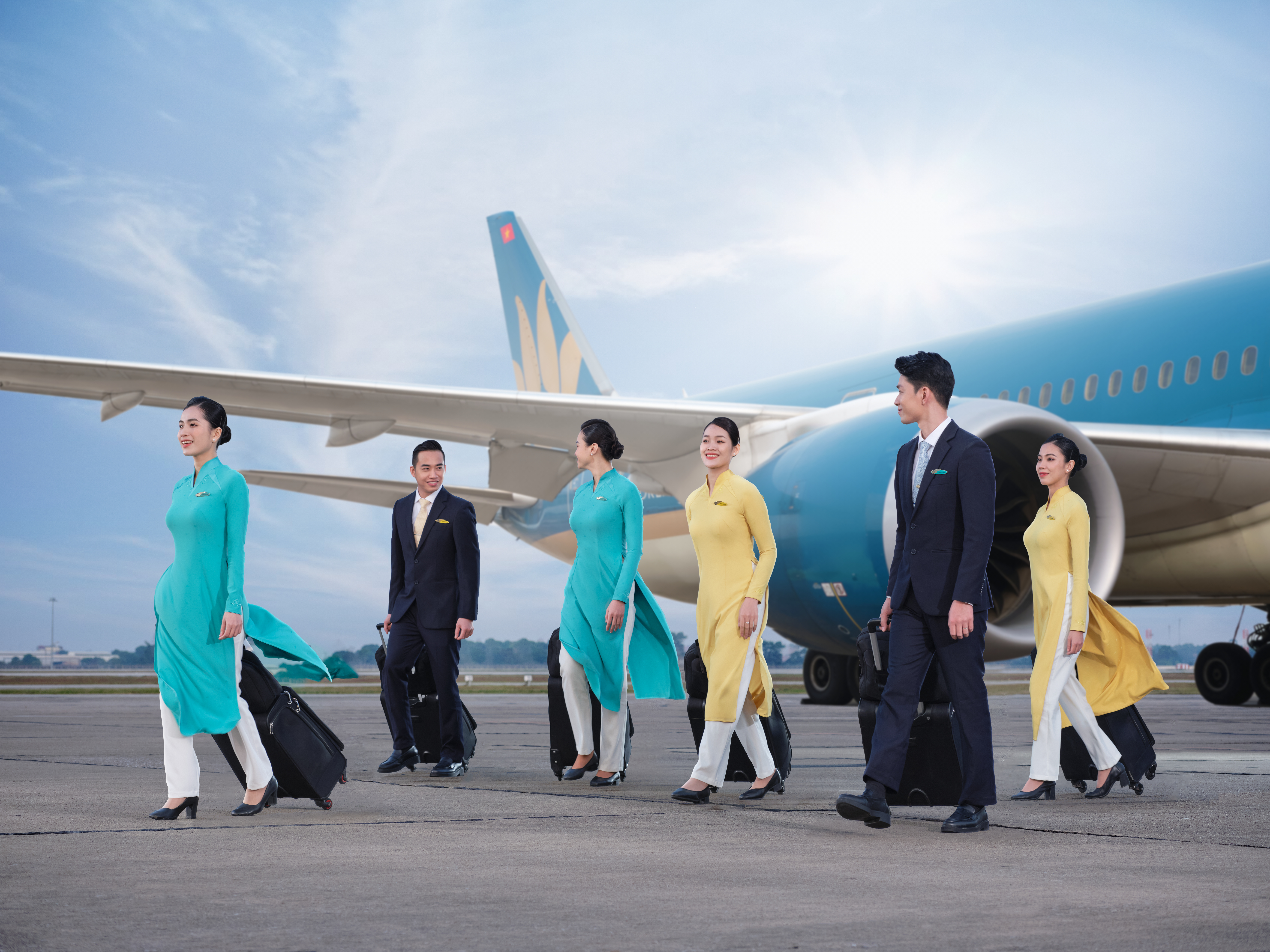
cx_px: 635
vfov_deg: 18.7
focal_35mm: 79
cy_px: 476
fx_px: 2898
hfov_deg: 24.7
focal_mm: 100
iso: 500
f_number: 8
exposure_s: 1/160
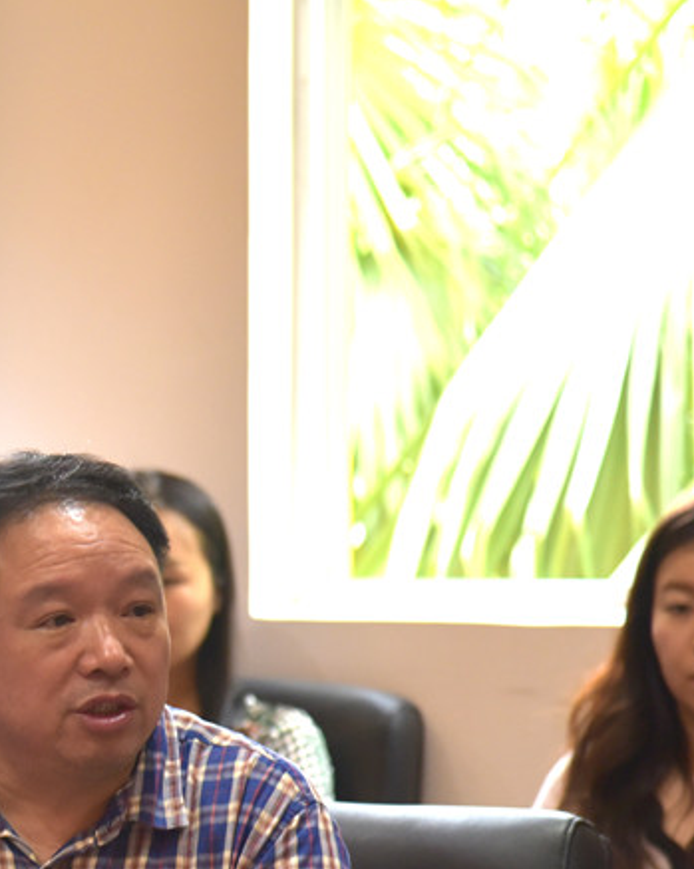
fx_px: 6297
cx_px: -113
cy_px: 624
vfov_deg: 7.9
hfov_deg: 6.3
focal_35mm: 245
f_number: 4
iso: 1250
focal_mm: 120
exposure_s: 1/125
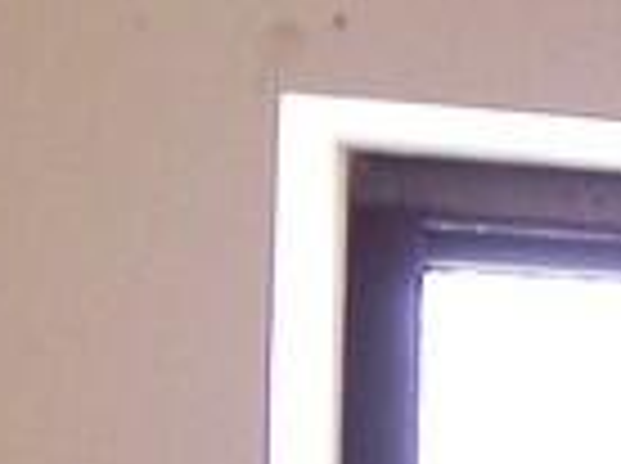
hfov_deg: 9.1
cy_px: 969
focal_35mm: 208
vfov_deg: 6.9
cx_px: 1089
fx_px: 3725
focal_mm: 5.9
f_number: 2.8
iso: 50
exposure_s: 1/60
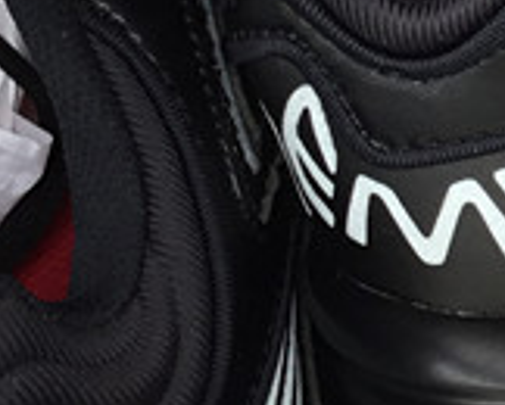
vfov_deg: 9.1
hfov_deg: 10.7
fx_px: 2514
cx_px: 916
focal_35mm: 168
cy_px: -95
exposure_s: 1/100
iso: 25
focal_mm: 3.3
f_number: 2.4
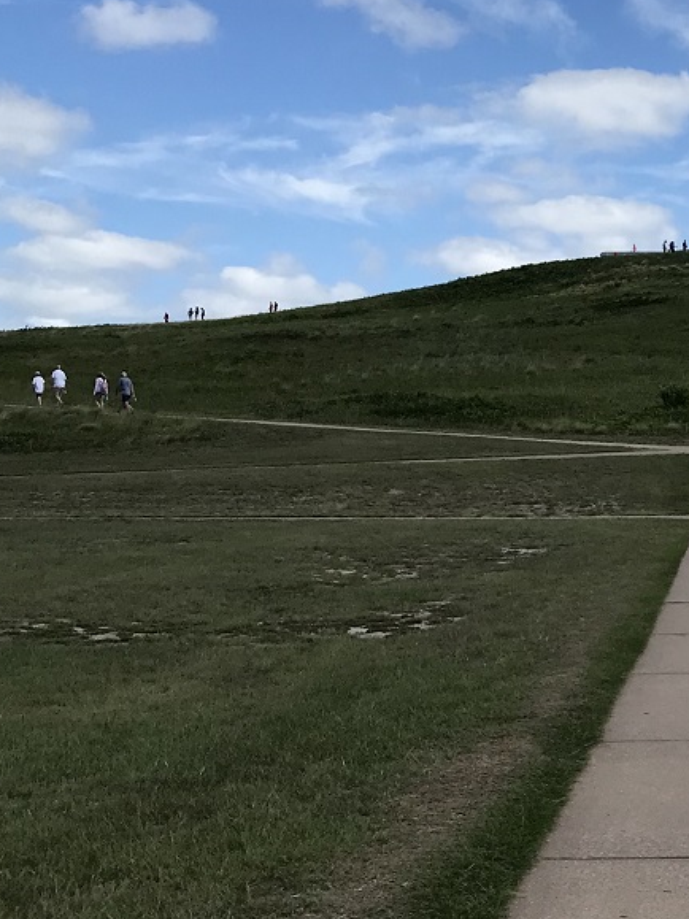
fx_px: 1752
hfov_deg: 21.4
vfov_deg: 29.3
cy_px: 352
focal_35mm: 66
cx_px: 713
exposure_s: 1/2994
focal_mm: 3.99
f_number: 1.8
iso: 20
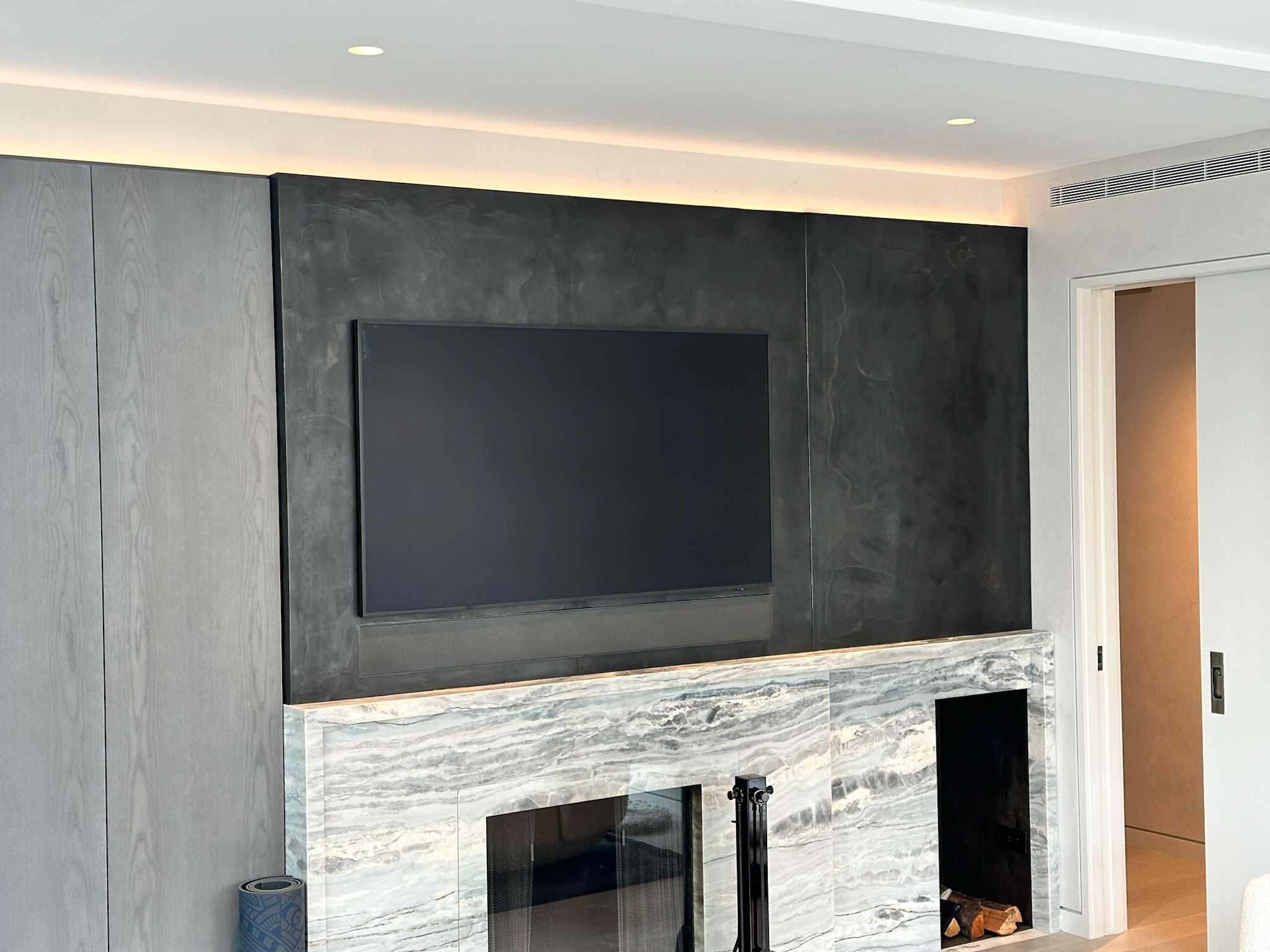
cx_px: 635
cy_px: 476
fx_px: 1761
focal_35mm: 48
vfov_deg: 30.3
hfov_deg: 39.7
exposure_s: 1/60
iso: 125
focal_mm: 6.86
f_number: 1.78
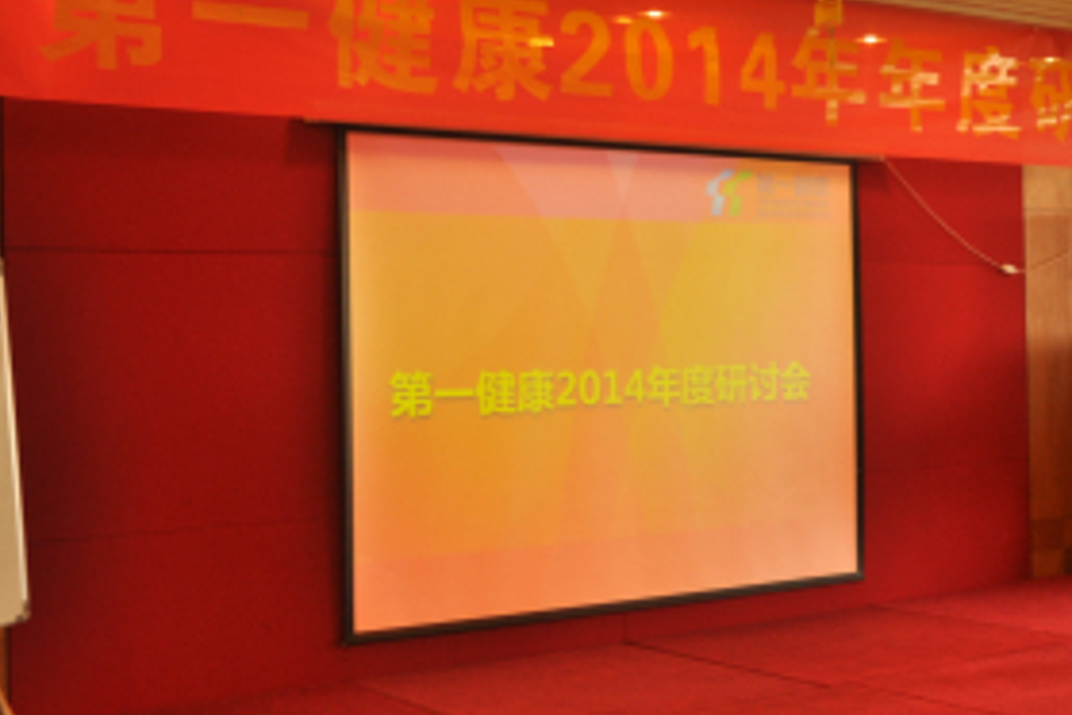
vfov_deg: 23.4
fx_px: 1727
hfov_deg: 33.9
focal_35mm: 58
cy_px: 308
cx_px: 772
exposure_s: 1/30
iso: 400
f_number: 7.1
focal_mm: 24
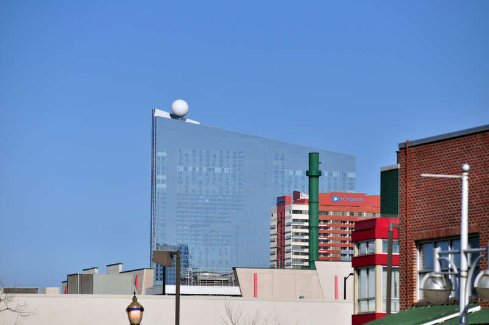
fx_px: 3052
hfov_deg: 9.2
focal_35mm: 225
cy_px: 162
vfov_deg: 6.1
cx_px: 244
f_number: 6.3
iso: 200
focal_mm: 150
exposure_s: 1/2500
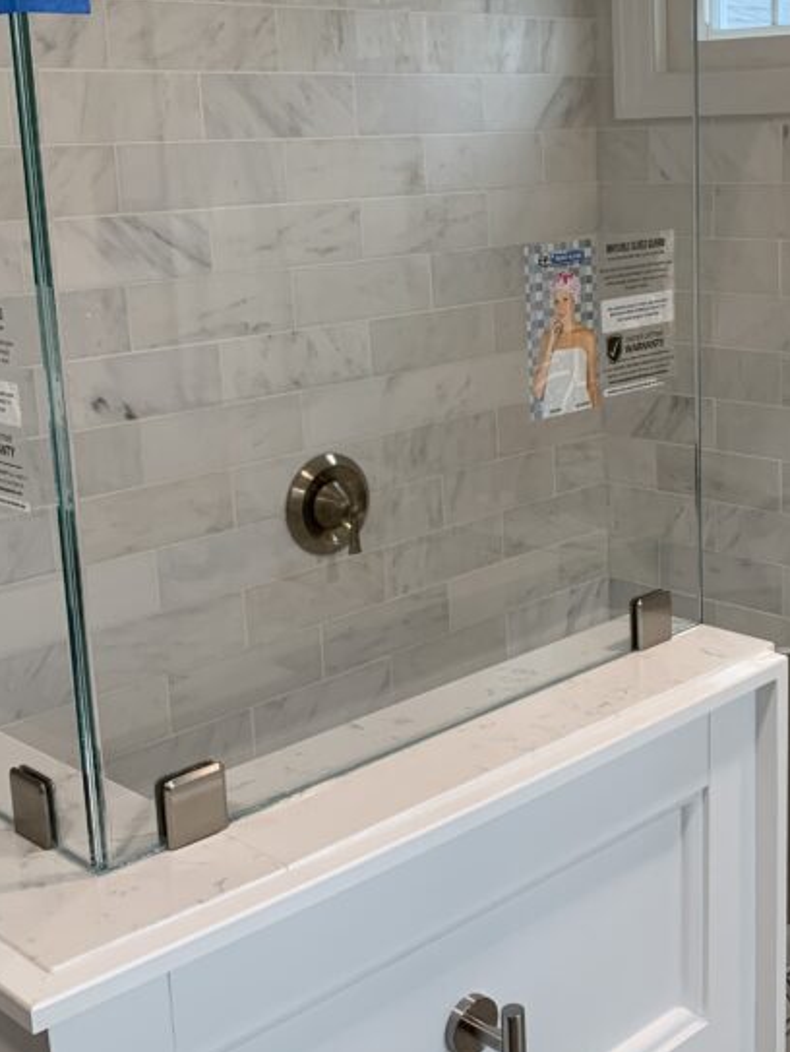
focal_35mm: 49
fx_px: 1489
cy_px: 459
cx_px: 581
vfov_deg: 38.8
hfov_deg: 29.3
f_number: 1.8
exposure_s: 1/120
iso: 100
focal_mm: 4.25
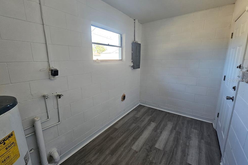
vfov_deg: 81.2
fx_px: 96
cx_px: 122
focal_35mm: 14
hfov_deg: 104.3
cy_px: 80
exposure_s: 1/60
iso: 100
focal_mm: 2.2
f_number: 2.2
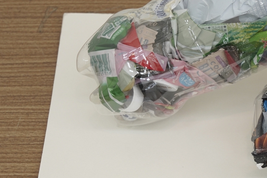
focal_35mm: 148
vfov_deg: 9.3
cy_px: 97
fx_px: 1098
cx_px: 246
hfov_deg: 13.7
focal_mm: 76
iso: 1250
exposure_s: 1/50
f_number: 8
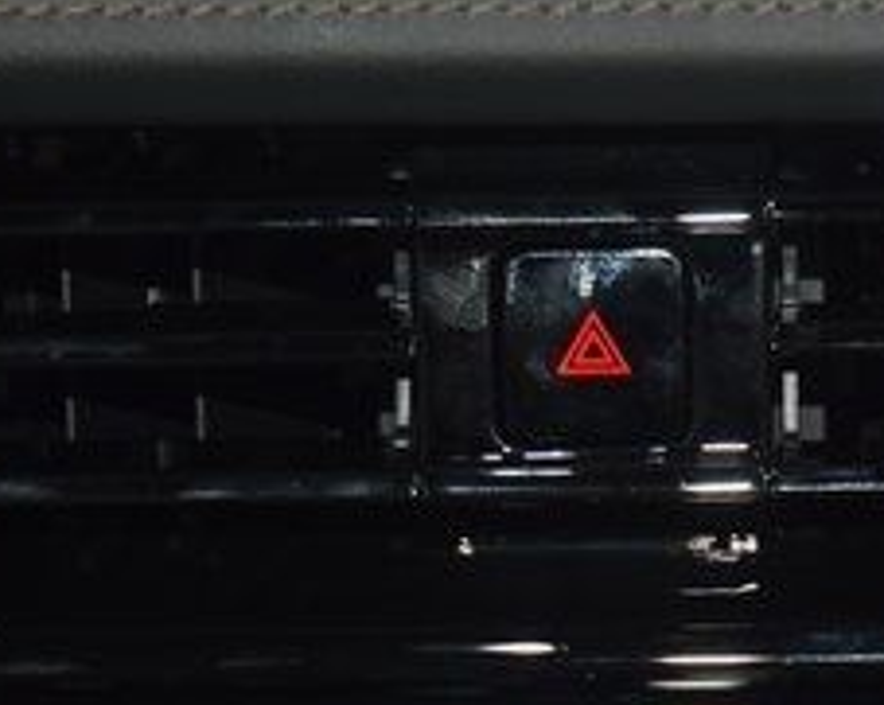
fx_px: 4155
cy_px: 789
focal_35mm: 159
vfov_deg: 9.6
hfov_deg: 12.1
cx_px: 569
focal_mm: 40
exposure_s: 1/15
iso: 900
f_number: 4.2
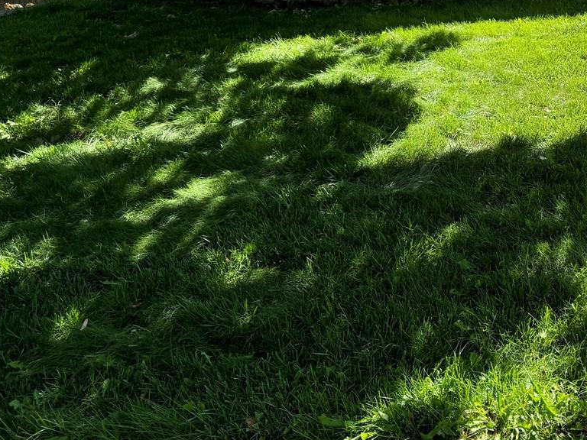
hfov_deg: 35.4
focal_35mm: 50
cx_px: 556
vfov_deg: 28.2
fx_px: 848
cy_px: 57
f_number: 1.78
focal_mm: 6.76
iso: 80
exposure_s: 1/1339
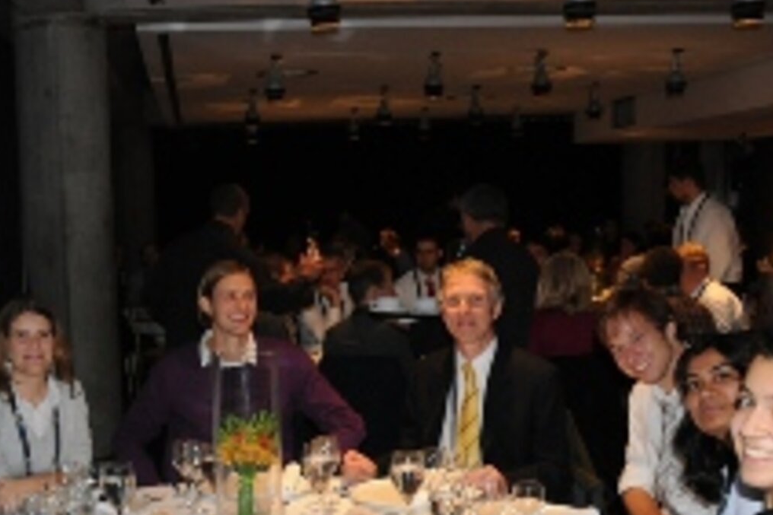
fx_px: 1095
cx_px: 202
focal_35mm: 51
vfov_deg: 26.1
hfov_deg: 38.0
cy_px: 403
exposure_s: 1/60
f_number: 5.6
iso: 800
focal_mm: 18
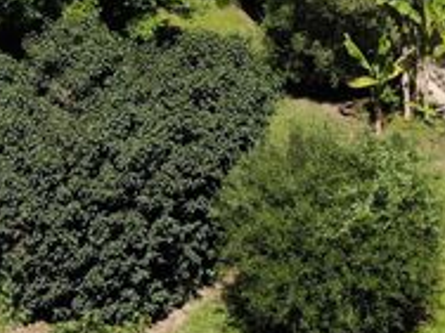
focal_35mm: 90
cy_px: -26
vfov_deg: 16.0
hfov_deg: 21.6
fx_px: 1157
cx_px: 342
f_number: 2.8
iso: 100
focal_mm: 4.5
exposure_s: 1/870
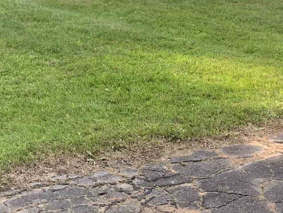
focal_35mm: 80
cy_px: -72
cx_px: -17
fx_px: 654
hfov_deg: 23.2
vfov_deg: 17.2
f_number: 1.8
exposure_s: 1/289
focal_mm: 4.25
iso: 25
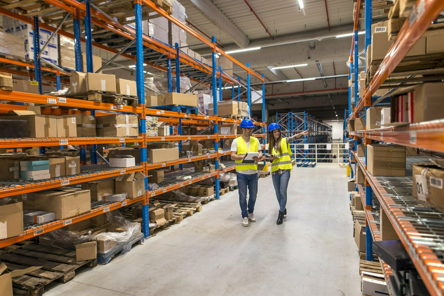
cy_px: 148
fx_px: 247
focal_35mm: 20
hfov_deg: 84.0
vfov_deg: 62.0
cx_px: 222
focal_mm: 20
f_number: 2
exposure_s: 1/160
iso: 500
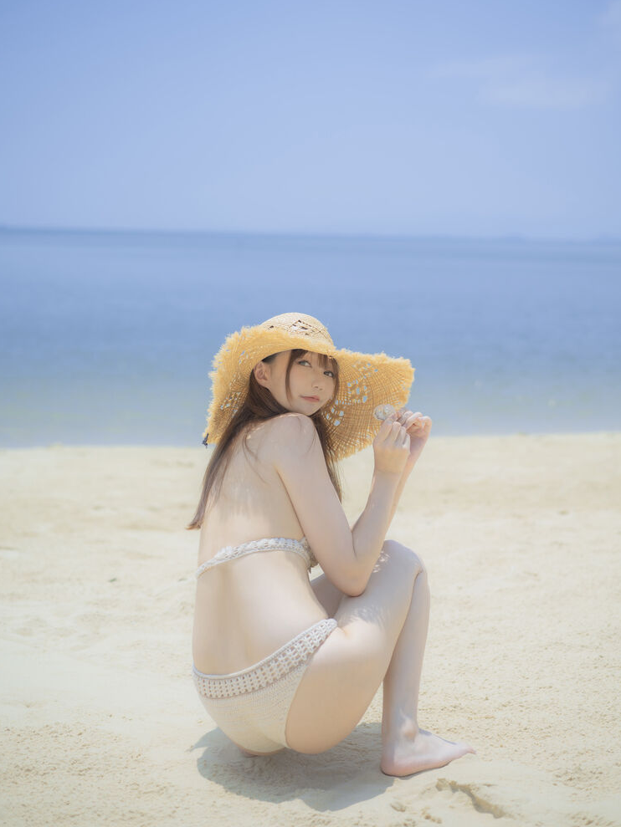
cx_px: 325
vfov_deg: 34.9
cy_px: 397
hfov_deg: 26.6
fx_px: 1315
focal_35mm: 55
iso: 100
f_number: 2.8
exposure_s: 1/2000
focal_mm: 65
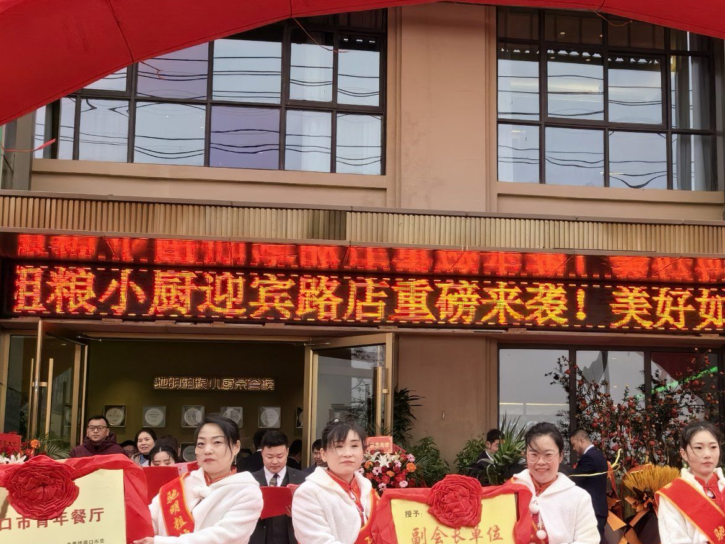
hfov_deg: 30.1
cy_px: 299
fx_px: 1320
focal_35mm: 63
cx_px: 558
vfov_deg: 23.3
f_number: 4
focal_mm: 5.75
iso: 50
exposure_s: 1/333
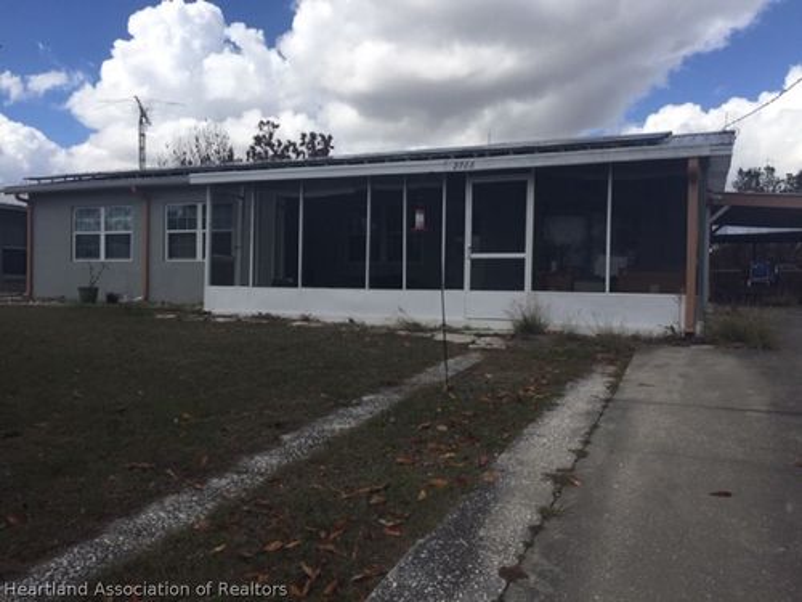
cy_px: 301
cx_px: 401
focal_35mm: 29
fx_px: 672
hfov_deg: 61.7
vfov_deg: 48.2
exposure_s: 1/2475
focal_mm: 4.15
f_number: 2.2
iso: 32
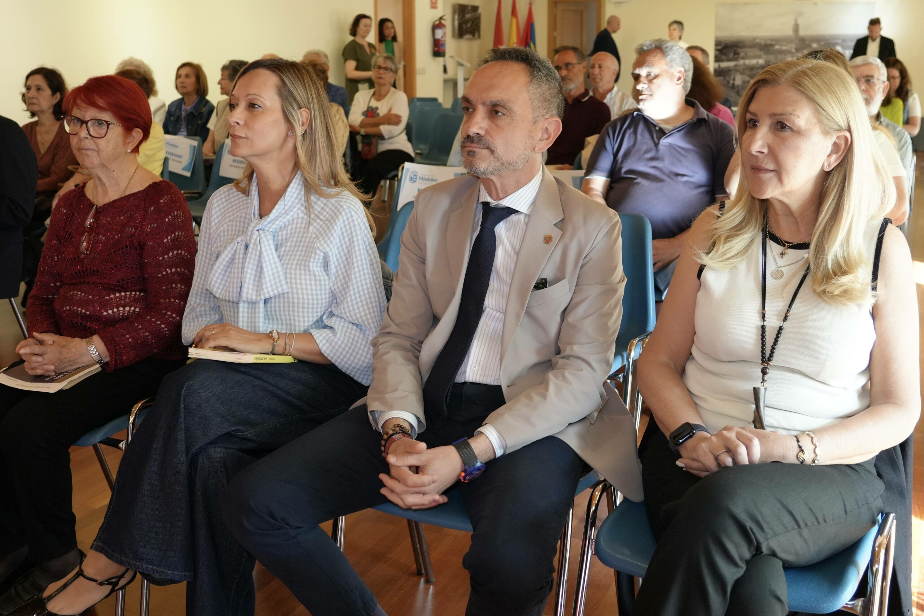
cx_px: 462
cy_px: 308
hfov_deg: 53.1
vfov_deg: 36.9
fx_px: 924
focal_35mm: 36
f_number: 4
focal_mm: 24
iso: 2000
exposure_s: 1/160
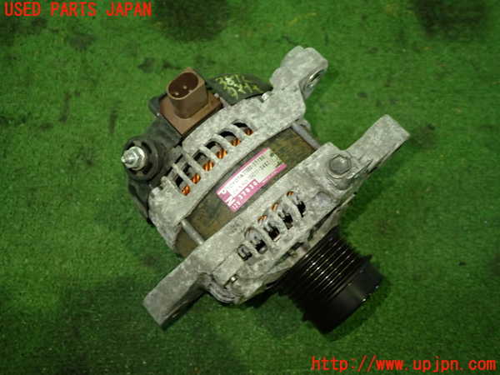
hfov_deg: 60.0
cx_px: 250
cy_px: 188
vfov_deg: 46.8
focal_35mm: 30
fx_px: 433
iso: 400
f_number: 2.3
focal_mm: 5.4
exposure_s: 1/30
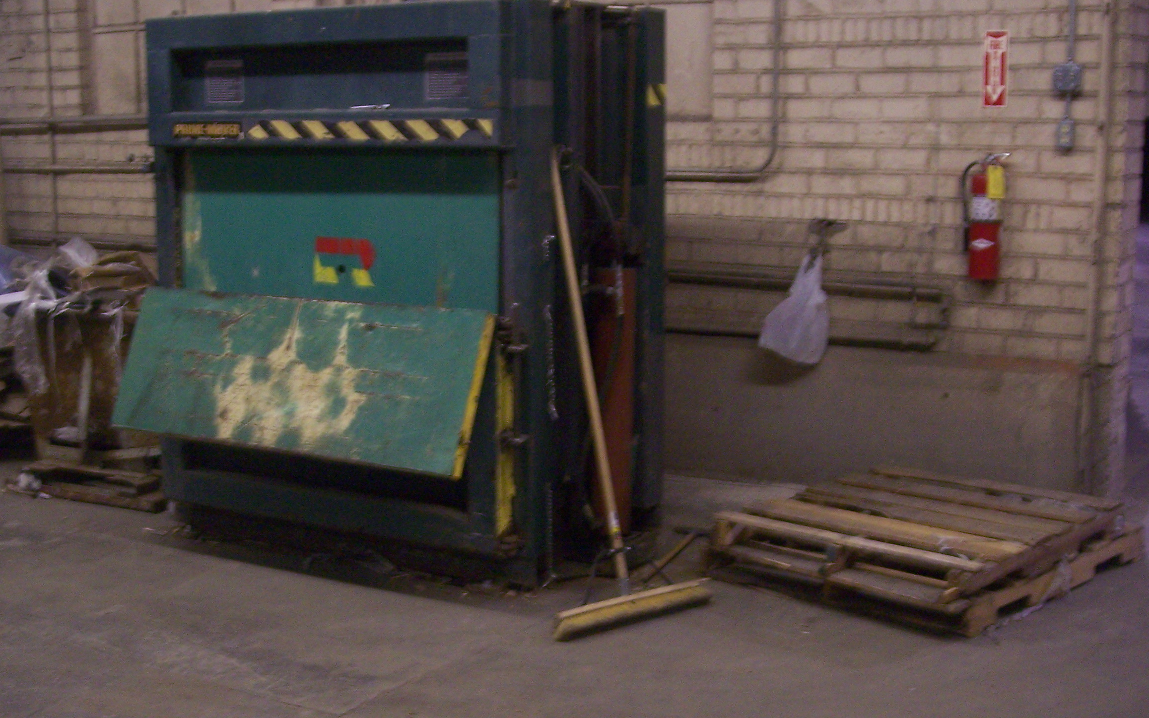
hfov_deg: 39.5
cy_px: 416
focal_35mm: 51
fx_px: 1597
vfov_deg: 25.3
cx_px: 491
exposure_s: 1/8
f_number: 3.4
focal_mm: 8
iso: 200
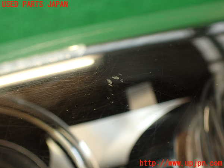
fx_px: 207
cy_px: 84
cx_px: 112
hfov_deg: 56.8
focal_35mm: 32
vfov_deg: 44.2
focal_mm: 5.79
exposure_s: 1/60
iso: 200
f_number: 2.4
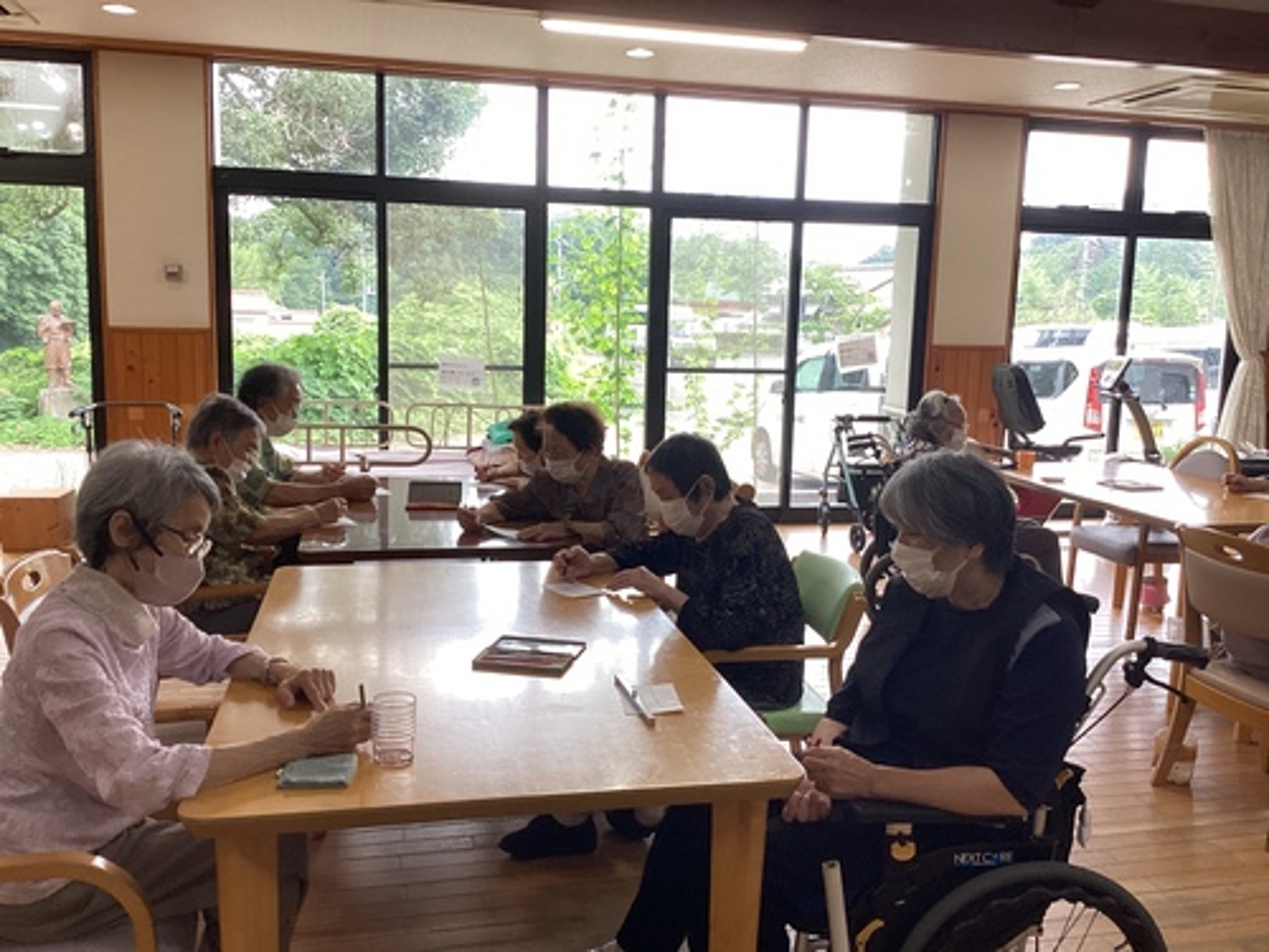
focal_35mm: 31
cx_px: 634
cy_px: 476
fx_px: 1136
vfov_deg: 45.4
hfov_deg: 58.4
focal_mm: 3.3
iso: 100
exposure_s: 1/120
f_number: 2.4
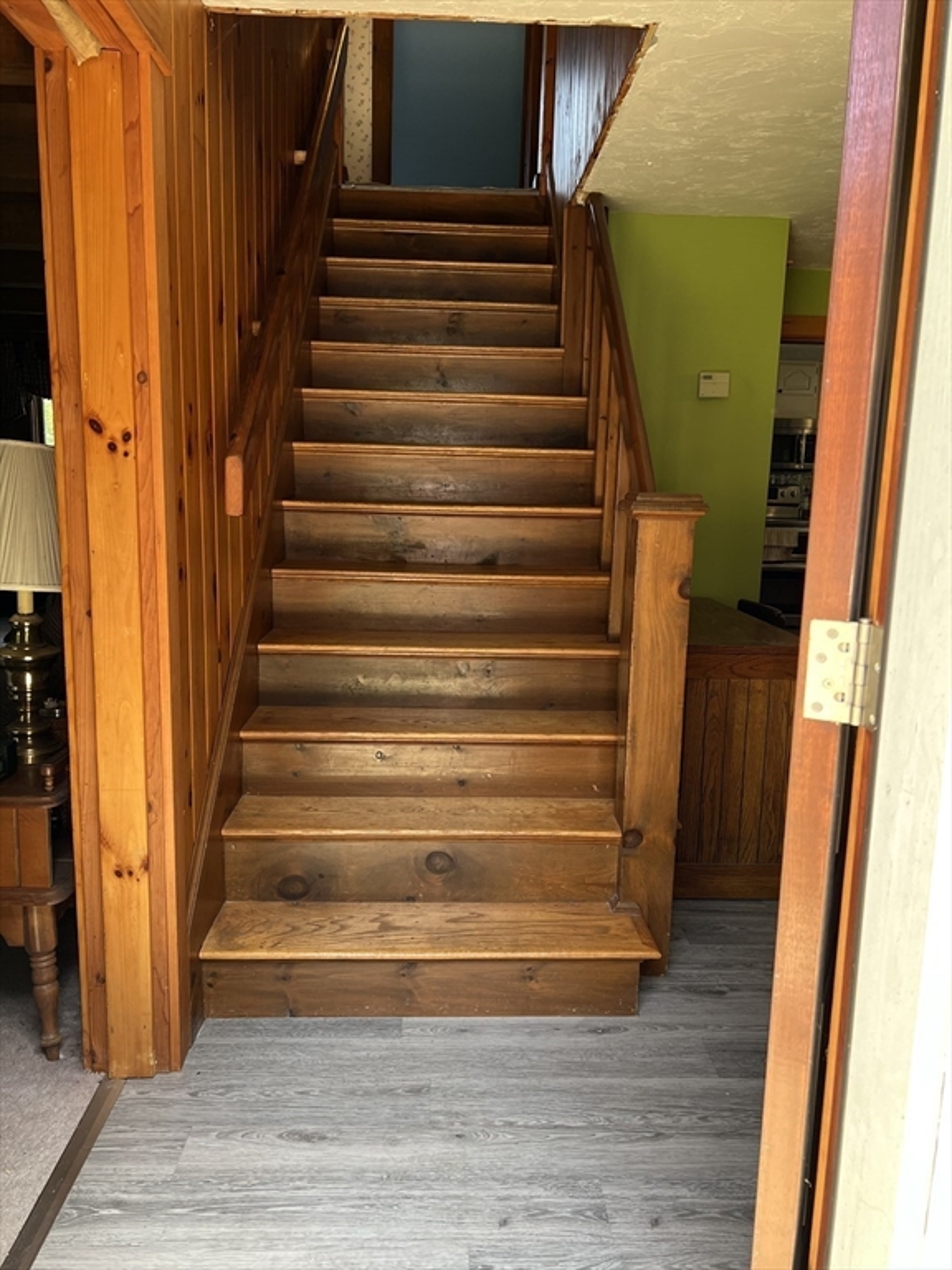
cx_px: 476
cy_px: 635
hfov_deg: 53.1
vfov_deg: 67.3
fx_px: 953
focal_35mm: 26
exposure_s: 1/121
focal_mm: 5.7
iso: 80
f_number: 1.5
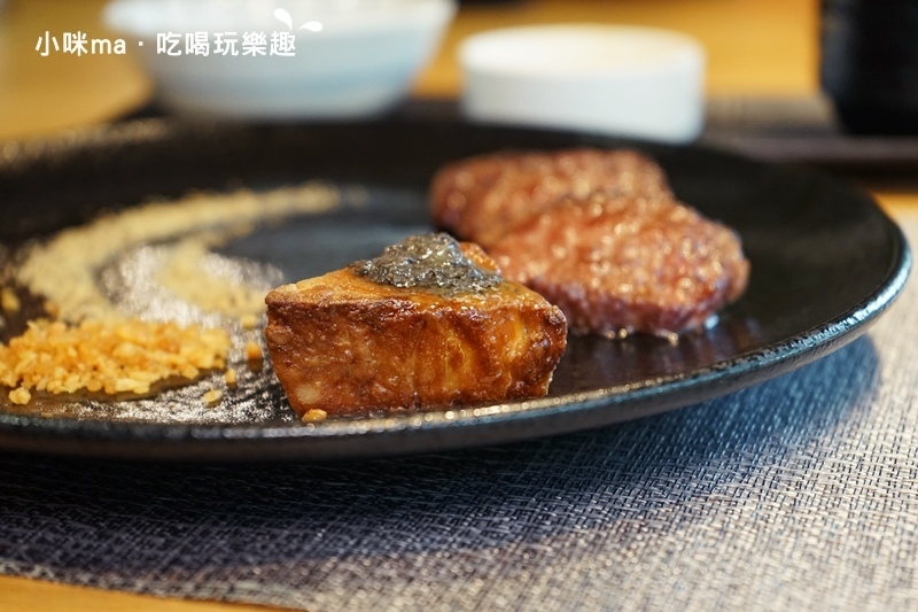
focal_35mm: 66
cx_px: 459
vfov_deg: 20.6
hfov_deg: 30.5
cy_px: 306
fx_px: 1683
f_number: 5.6
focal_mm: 66
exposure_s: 1/80
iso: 2000
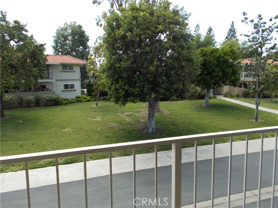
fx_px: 209
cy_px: 104
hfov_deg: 67.3
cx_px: 139
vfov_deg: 53.1
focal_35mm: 26
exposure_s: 1/320
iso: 80
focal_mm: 4.6
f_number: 3.2
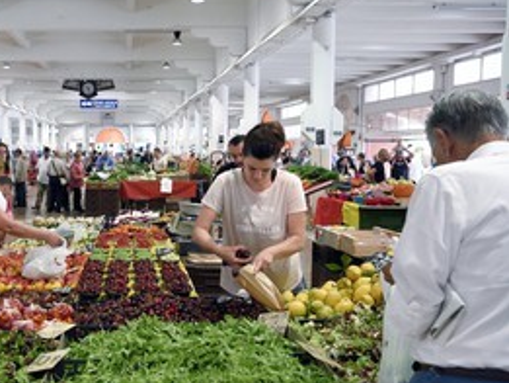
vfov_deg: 30.3
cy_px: 186
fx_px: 706
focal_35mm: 48
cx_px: 101
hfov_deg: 38.2
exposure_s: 1/100
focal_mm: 31
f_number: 5.6
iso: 800
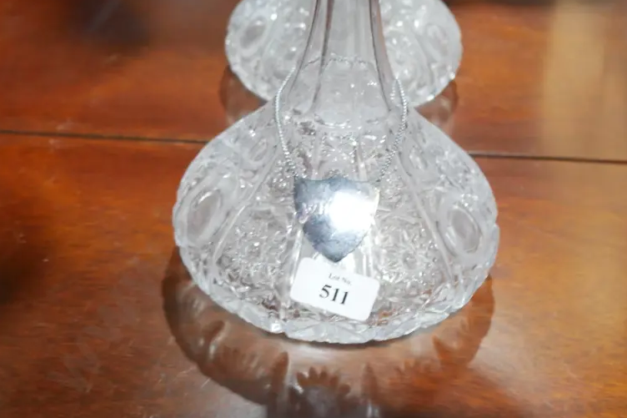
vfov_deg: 25.7
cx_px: 316
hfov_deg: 38.9
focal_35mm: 51
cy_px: 48
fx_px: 888
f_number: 4
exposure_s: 1/60
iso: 800
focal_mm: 18
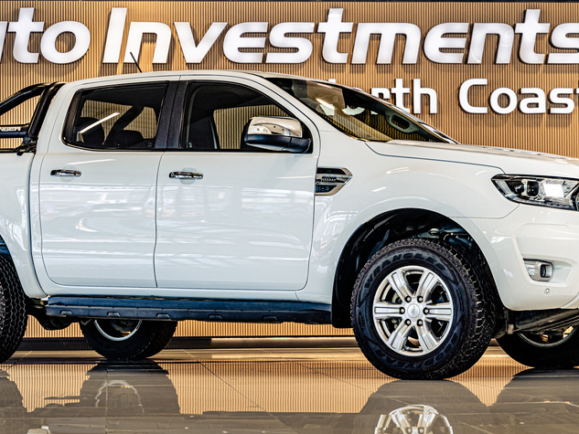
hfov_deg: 19.4
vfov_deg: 14.6
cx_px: 250
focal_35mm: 101
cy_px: 250
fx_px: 1690
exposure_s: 1/125
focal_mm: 65
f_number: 4.5
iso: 640
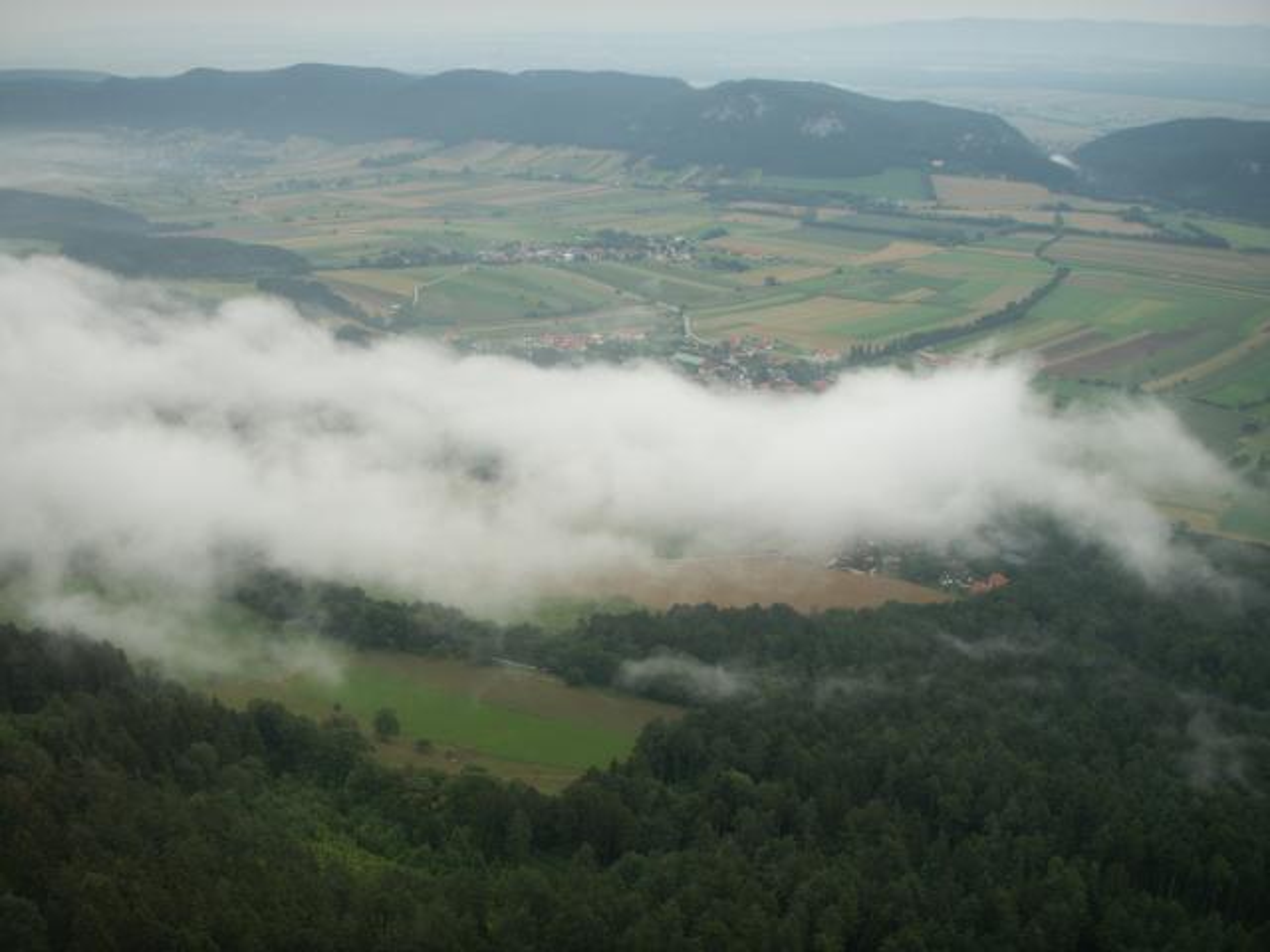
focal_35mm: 37
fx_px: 1357
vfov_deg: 38.7
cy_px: 476
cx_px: 635
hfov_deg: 50.1
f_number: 3.5
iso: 50
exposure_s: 1/100
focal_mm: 7.7
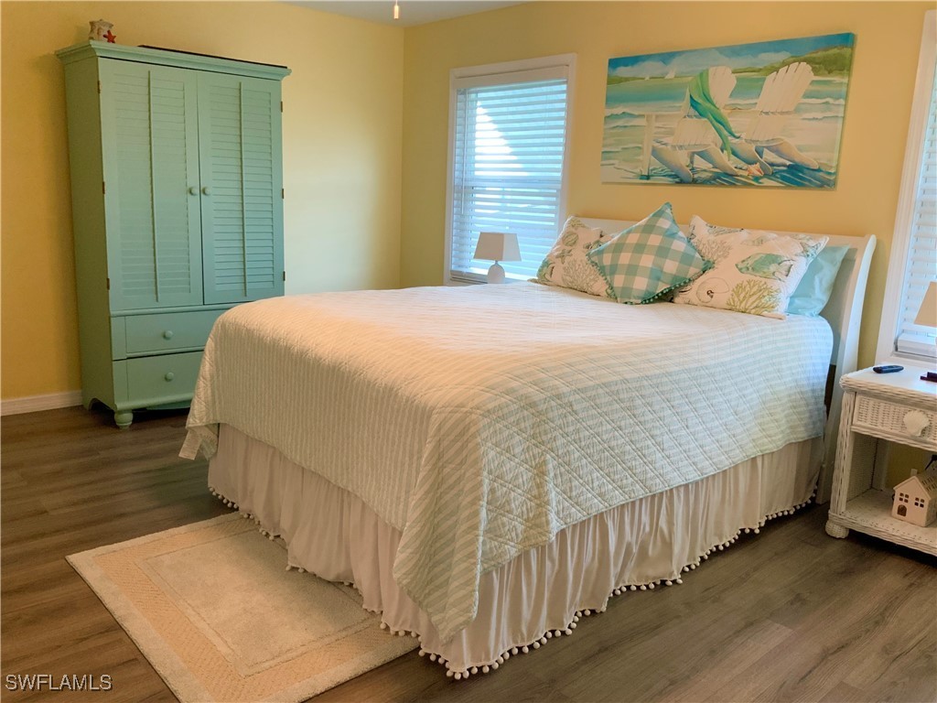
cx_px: 468
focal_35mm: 29
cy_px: 352
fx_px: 785
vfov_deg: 48.2
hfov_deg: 61.7
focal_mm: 3
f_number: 1.8
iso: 125
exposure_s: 1/60
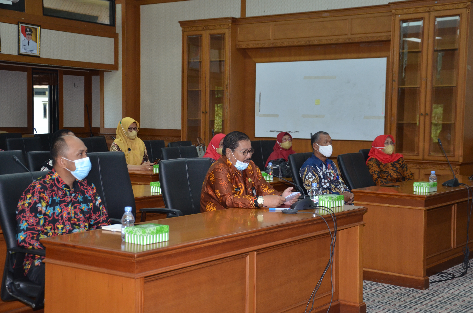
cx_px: 236
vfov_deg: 23.7
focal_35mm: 57
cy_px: 156
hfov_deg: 35.1
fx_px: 747
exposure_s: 1/60
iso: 800
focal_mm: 38
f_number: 4.5
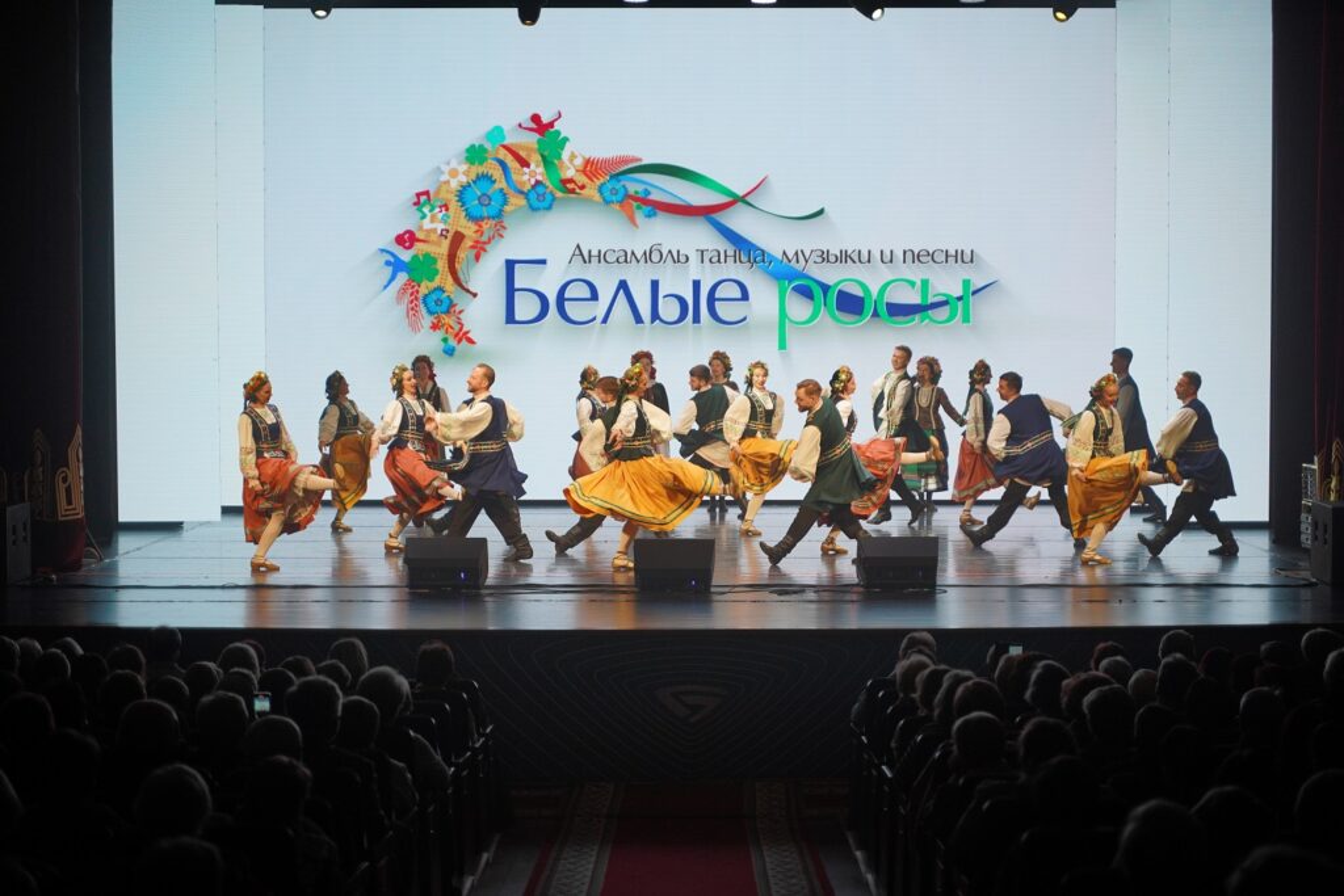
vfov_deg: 18.2
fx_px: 2800
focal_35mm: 75
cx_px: 672
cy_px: 448
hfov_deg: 27.0
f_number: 2.8
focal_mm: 75
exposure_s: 1/200
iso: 320
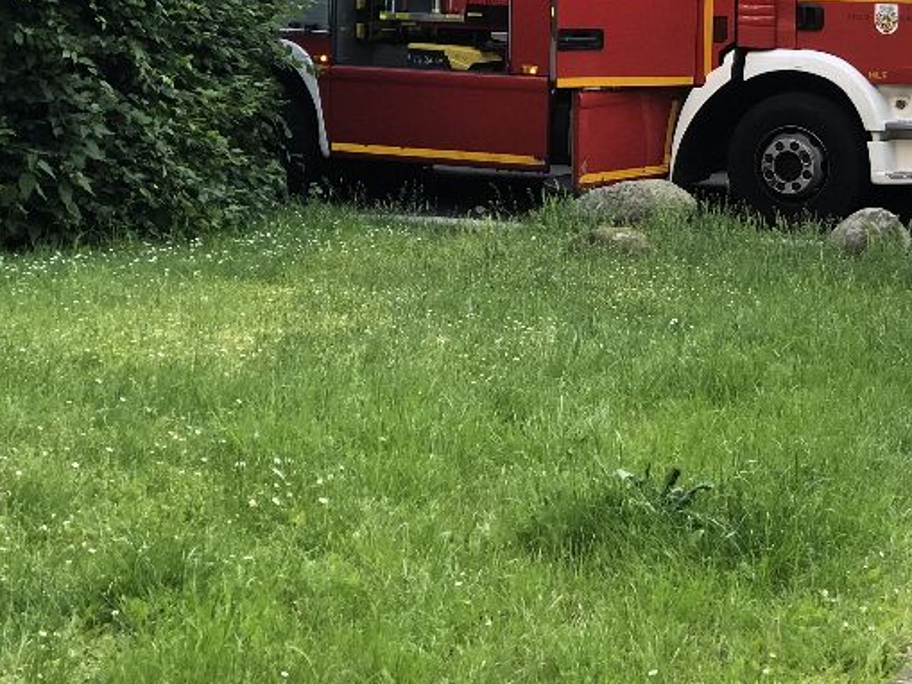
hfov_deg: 17.4
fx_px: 2951
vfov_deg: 13.1
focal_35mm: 112
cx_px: 790
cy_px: 21
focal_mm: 6.6
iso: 100
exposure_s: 1/120
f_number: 2.8
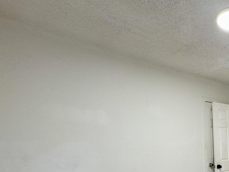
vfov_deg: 43.4
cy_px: 149
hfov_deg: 47.4
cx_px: 239
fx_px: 198
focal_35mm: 30
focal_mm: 2.22
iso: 200
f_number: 2.2
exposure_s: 1/120
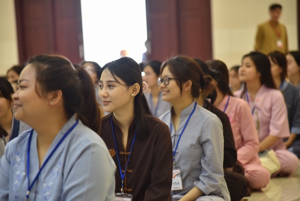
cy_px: 103
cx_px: 145
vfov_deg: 10.7
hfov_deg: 16.0
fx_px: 1067
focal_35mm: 128
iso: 1250
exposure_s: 1/50
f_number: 4
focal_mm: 120
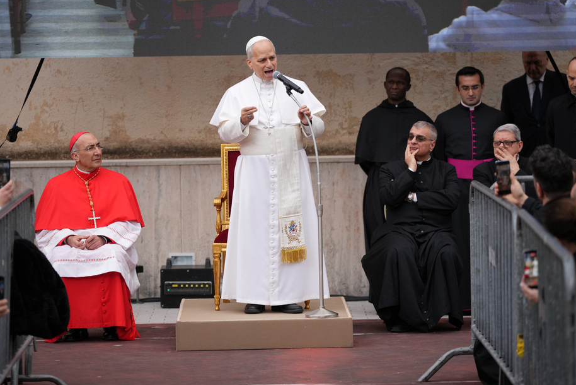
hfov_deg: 12.2
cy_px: 192
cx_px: 262
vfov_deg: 8.2
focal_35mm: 168
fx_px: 2689
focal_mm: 150
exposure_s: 1/1600
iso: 640
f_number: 2.8
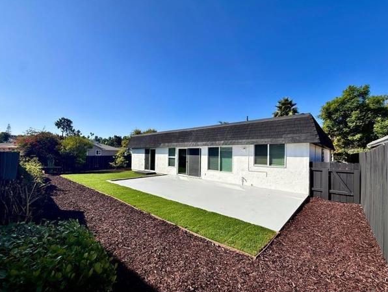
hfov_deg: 98.1
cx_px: 203
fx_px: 168
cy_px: 153
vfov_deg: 81.7
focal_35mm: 15
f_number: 2.2
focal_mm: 2.22
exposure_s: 1/2506
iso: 50
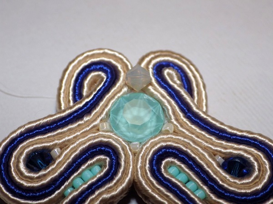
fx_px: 812
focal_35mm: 103
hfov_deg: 19.1
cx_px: 136
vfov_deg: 14.4
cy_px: 102
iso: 100
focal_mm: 18.4
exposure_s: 1/80
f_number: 14.4
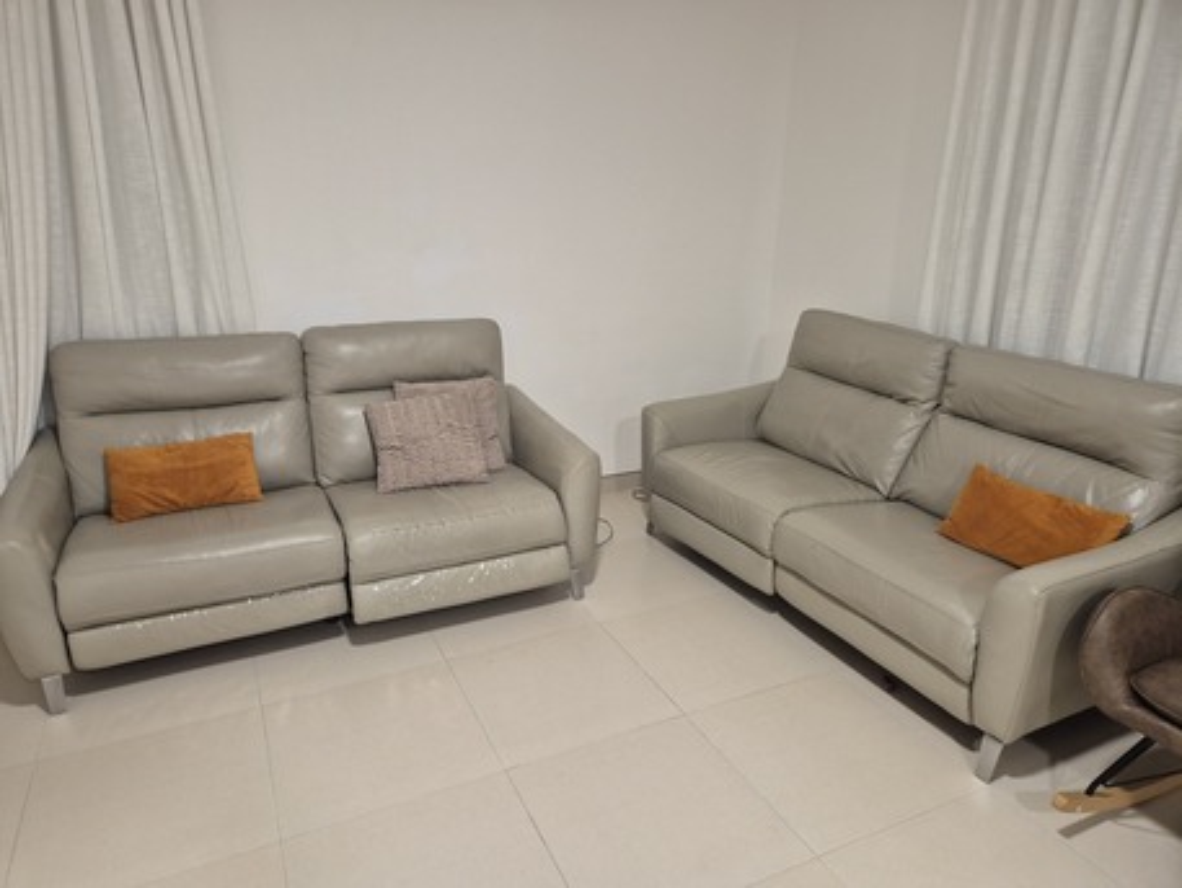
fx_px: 786
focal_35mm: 23
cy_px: 444
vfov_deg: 58.9
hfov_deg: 73.9
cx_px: 591
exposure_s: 1/120
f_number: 1.8
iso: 400
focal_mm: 5.4
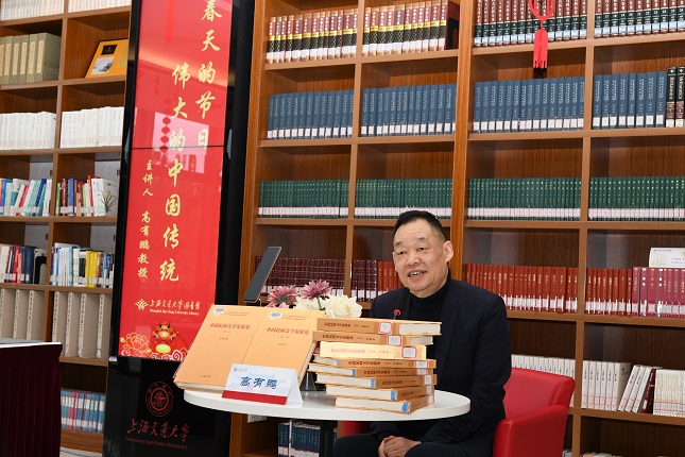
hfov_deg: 38.2
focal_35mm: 52
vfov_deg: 26.0
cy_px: 228
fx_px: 989
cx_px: 342
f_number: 6.3
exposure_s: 1/60
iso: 800
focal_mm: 52
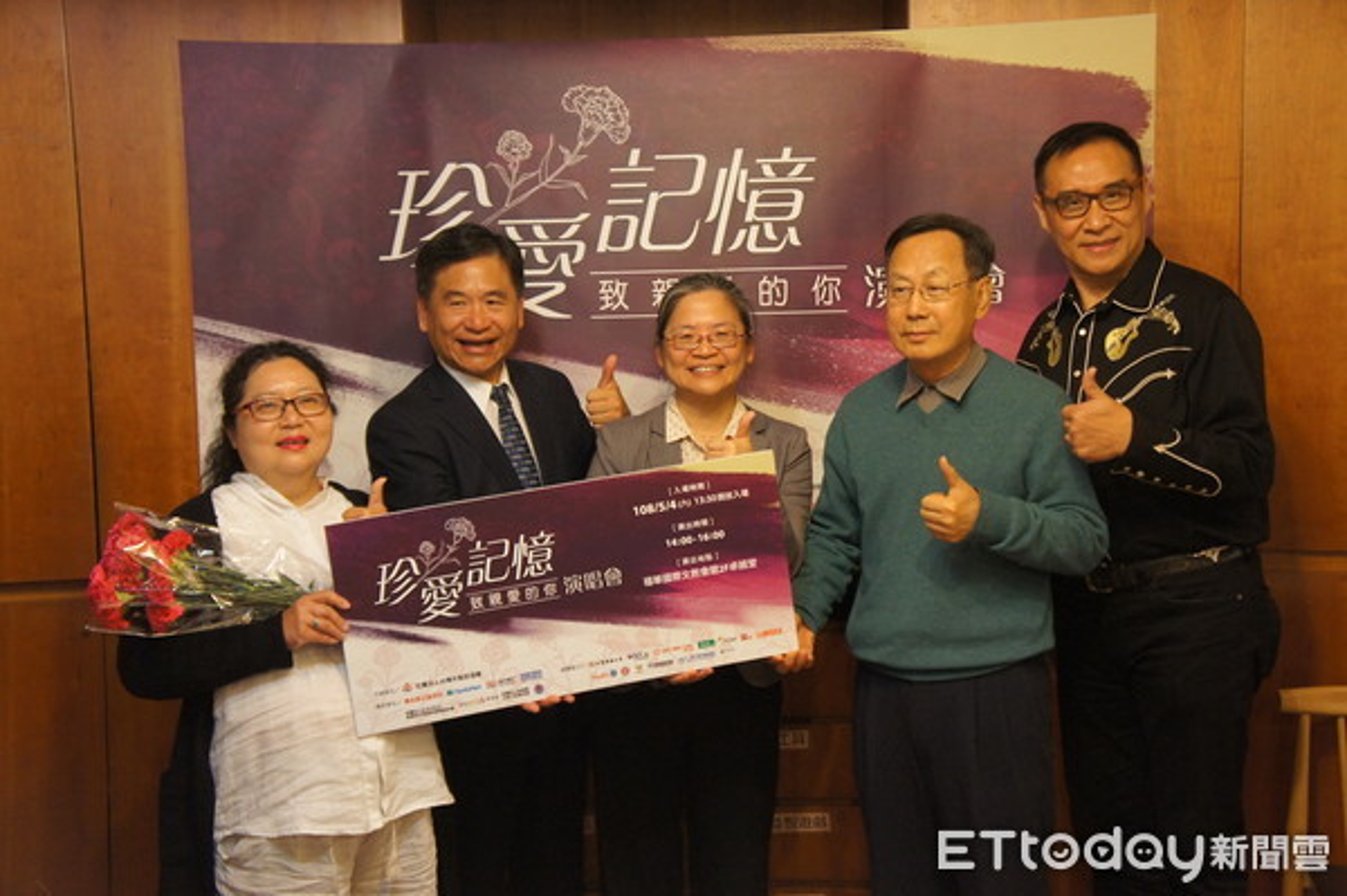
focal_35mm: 45
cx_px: 674
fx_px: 1682
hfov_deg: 43.6
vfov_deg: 29.8
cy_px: 448
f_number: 4.5
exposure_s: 1/50
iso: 1600
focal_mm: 30
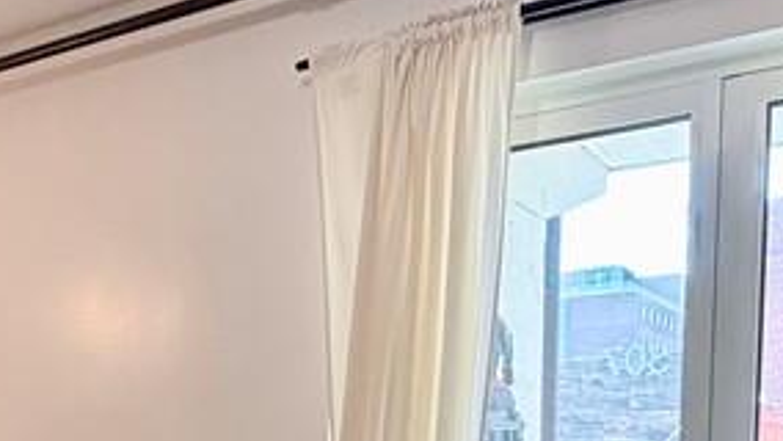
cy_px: 573
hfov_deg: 36.4
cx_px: 141
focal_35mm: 55
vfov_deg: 20.0
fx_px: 1142
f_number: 2.2
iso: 320
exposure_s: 1/120
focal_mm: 2.22
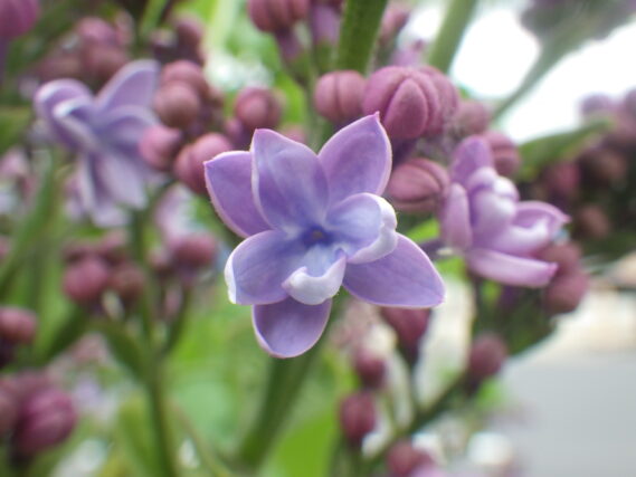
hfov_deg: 53.9
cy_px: 238
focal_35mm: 34
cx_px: 318
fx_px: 625
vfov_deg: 41.8
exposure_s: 1/200
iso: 125
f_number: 3.8
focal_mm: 6.1
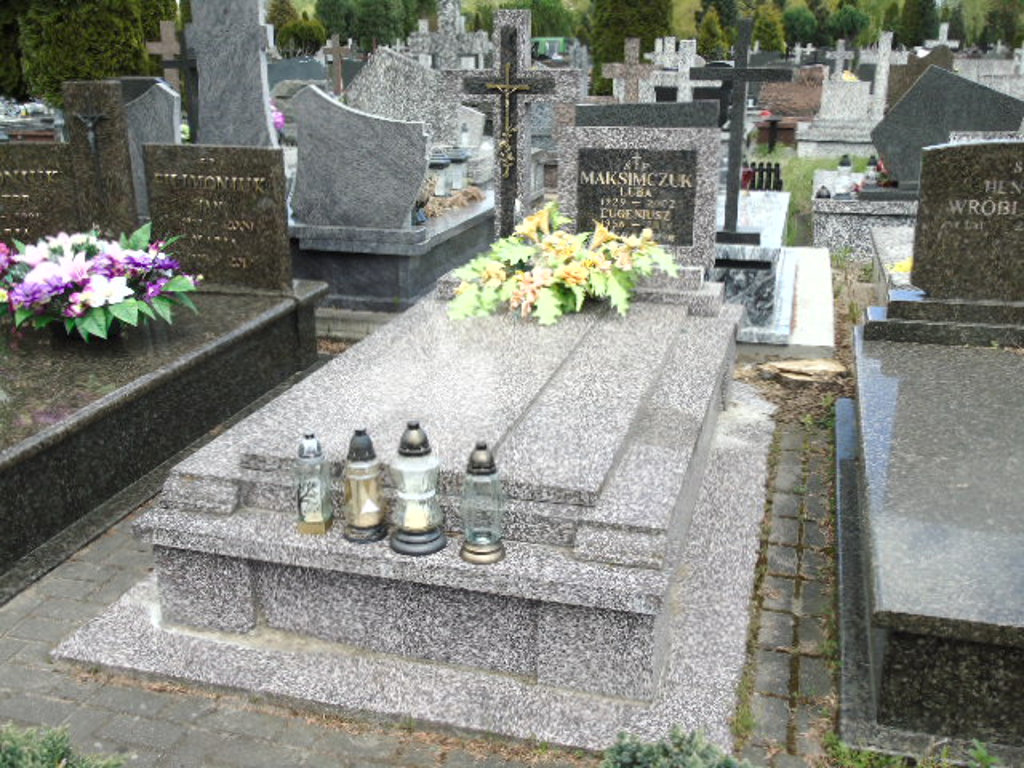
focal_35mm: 34
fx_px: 1006
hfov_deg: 54.0
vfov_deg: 41.8
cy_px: 384
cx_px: 512
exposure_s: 1/320
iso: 80
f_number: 3.8
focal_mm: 6.1
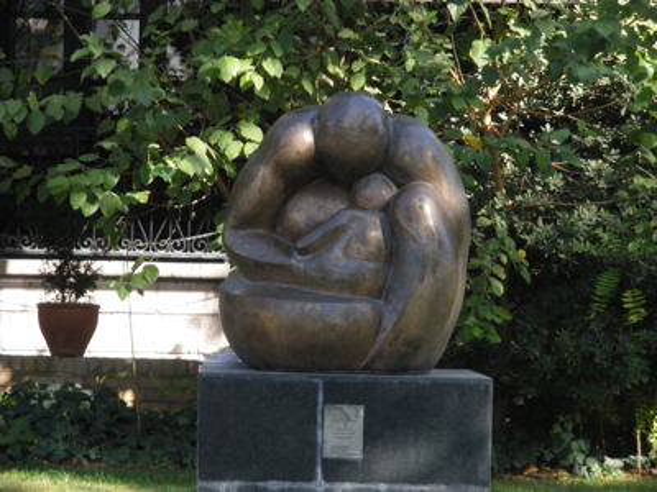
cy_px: 246
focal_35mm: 180
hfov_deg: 11.0
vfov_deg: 8.2
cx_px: 328
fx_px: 3416
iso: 400
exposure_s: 1/250
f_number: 5.6
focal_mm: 31.5
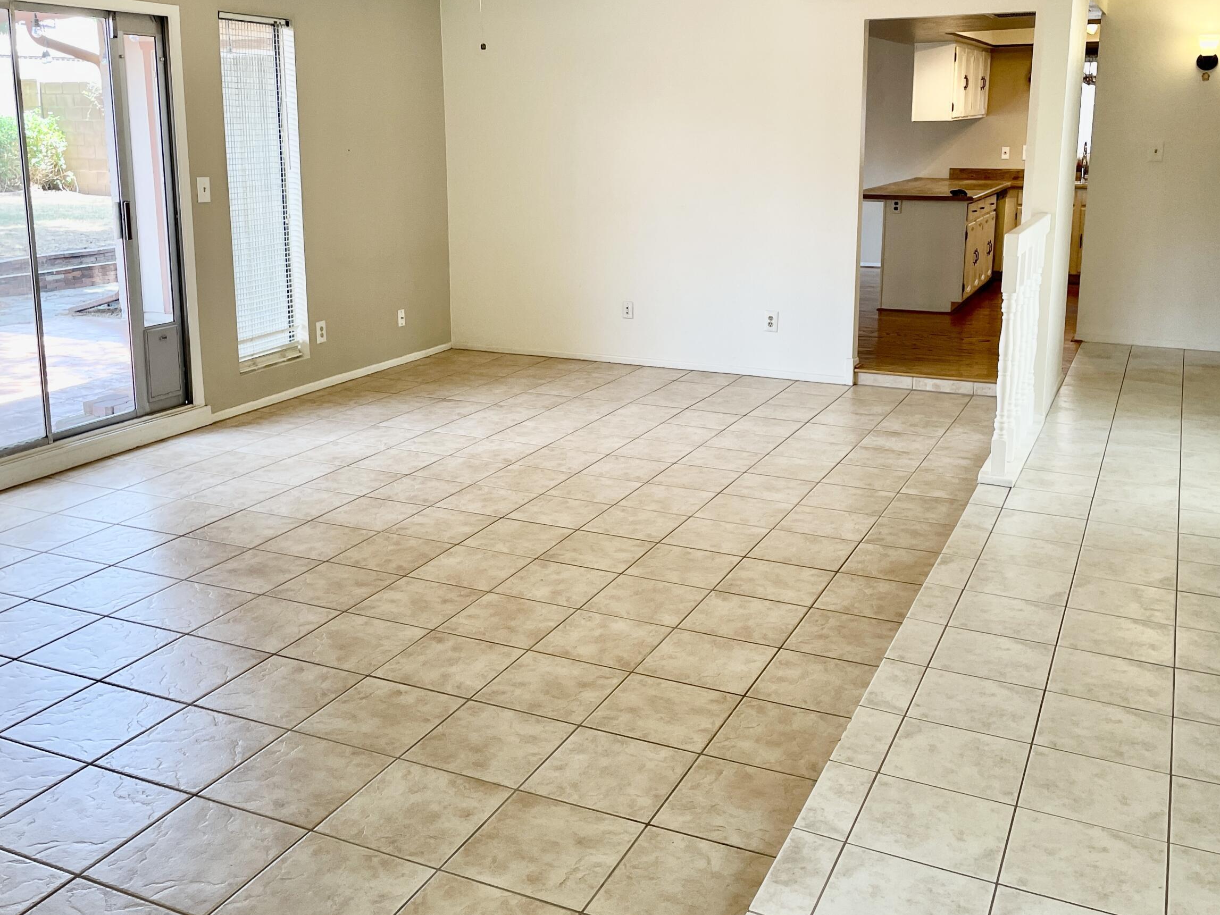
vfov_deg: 41.6
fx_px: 1198
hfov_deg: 53.9
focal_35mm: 34
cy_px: 355
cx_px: 576
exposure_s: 1/120
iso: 80
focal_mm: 4.2
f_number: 1.6
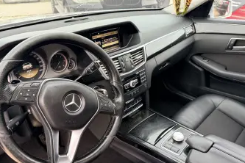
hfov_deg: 67.3
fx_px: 184
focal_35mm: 27
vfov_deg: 47.9
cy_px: 88
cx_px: 116
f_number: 1.78
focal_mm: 6.76
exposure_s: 1/121
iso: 160
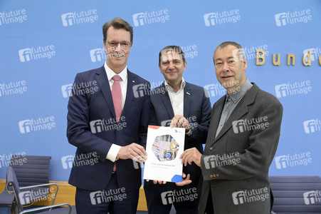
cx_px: 160
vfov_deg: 42.3
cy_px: 107
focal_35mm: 31
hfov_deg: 60.3
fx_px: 276
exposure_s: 1/400
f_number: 5
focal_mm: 31
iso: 4000
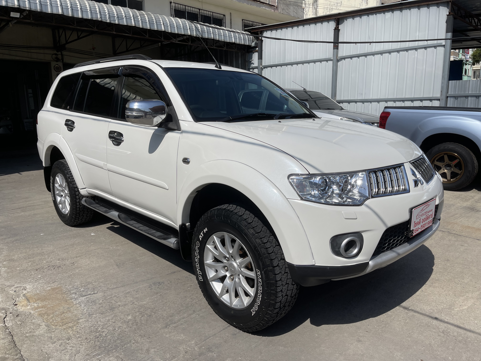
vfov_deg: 54.9
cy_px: 180
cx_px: 240
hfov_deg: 69.4
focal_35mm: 25
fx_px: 347
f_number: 1.6
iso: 32
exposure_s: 1/9174
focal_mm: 5.1
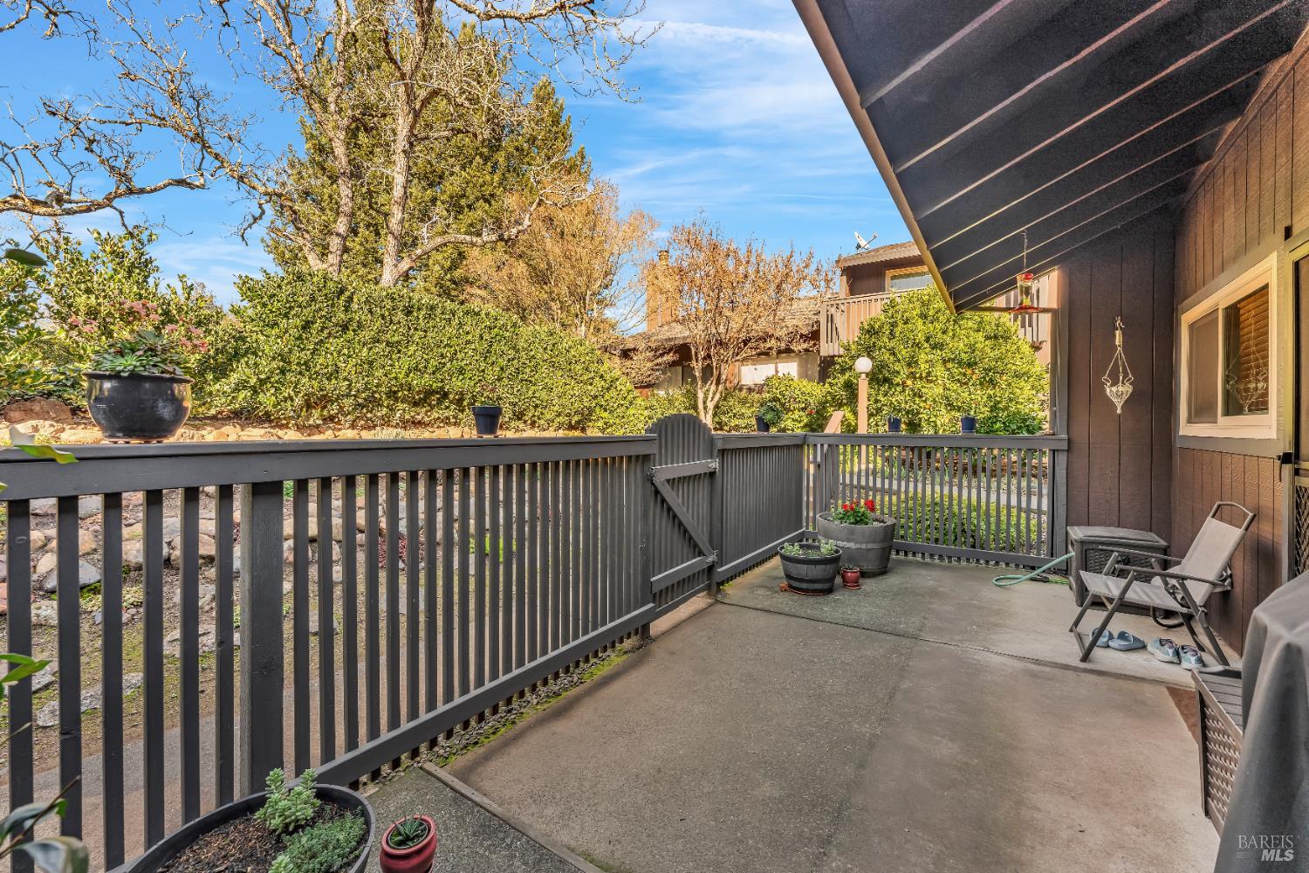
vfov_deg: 78.8
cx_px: 654
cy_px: 436
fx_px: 531
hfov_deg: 101.9
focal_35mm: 15
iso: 200
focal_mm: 14.6
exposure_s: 1/50
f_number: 9
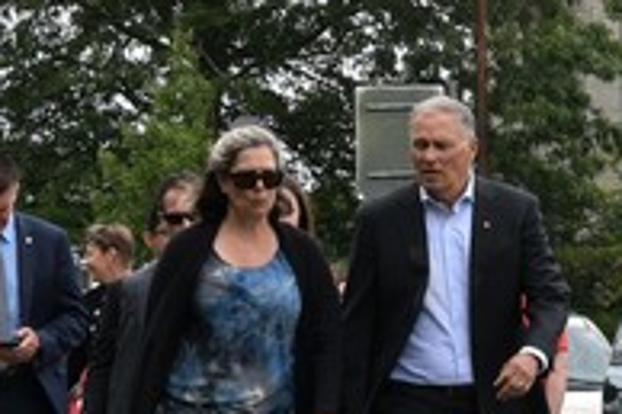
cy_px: 183
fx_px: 3600
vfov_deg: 6.6
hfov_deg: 9.6
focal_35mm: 209
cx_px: 952
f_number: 8
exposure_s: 1/500
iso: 320
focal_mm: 45
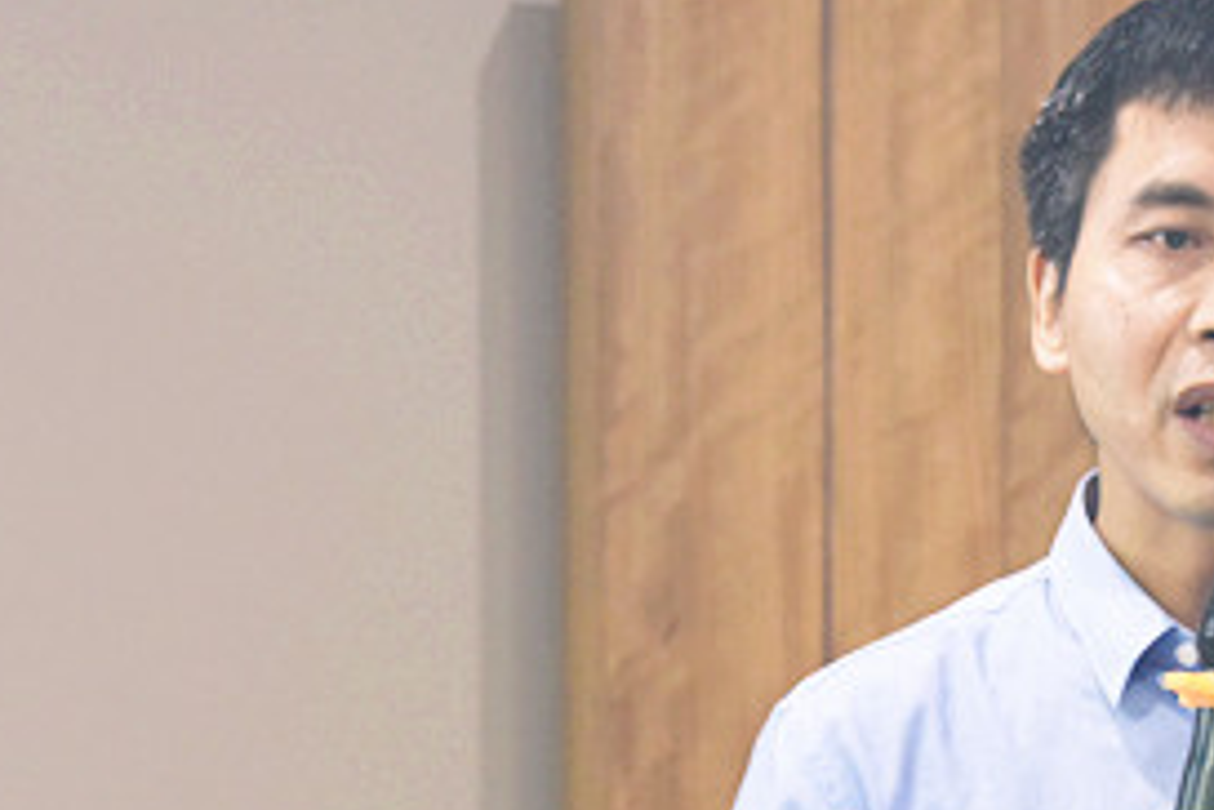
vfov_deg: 3.2
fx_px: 14331
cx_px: 1285
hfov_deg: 4.8
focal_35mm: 425
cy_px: 670
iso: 1600
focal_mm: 145
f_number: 5.6
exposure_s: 1/60
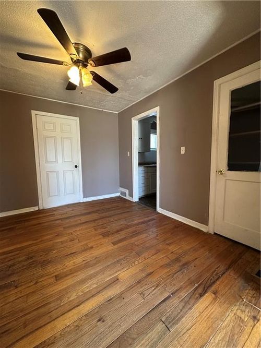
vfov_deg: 102.1
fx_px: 141
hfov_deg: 85.7
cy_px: 174
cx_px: 130
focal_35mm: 14
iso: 400
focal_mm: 2.22
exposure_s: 1/60
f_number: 2.2
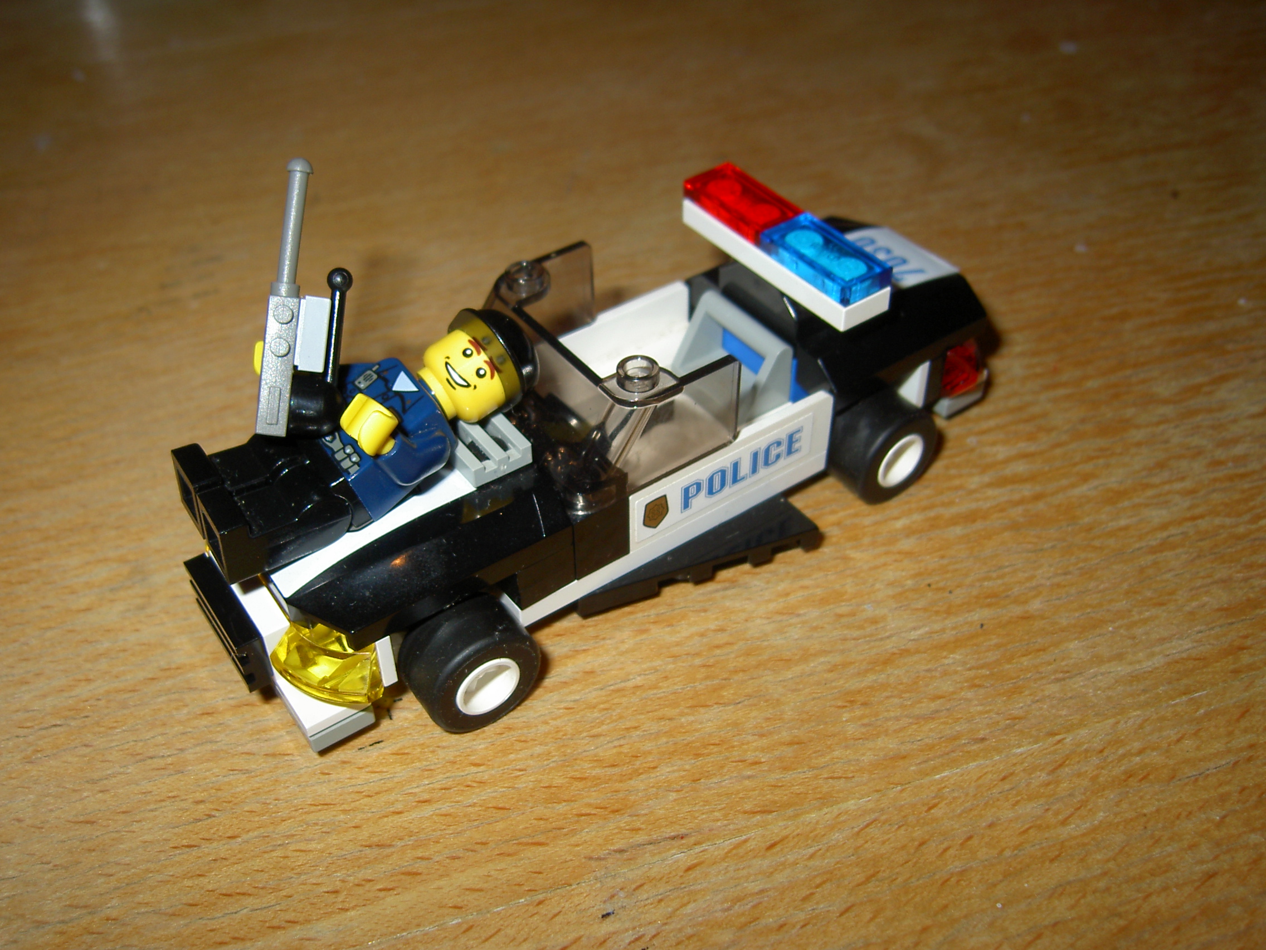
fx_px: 1243
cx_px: 633
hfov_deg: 54.0
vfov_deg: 41.8
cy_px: 475
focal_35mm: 34
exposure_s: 1/60
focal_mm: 5.6
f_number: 2.8
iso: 50
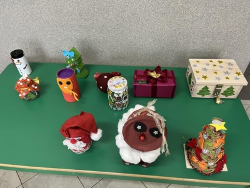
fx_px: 188
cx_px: 125
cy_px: 94
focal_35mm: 26
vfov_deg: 53.1
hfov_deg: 67.3
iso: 160
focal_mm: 5.1
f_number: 1.6
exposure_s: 1/50
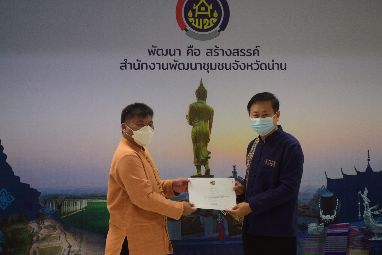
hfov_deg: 24.2
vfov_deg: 16.3
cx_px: 191
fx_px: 892
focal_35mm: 84
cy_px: 131
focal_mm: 52
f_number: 5.6
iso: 1000
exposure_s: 1/60
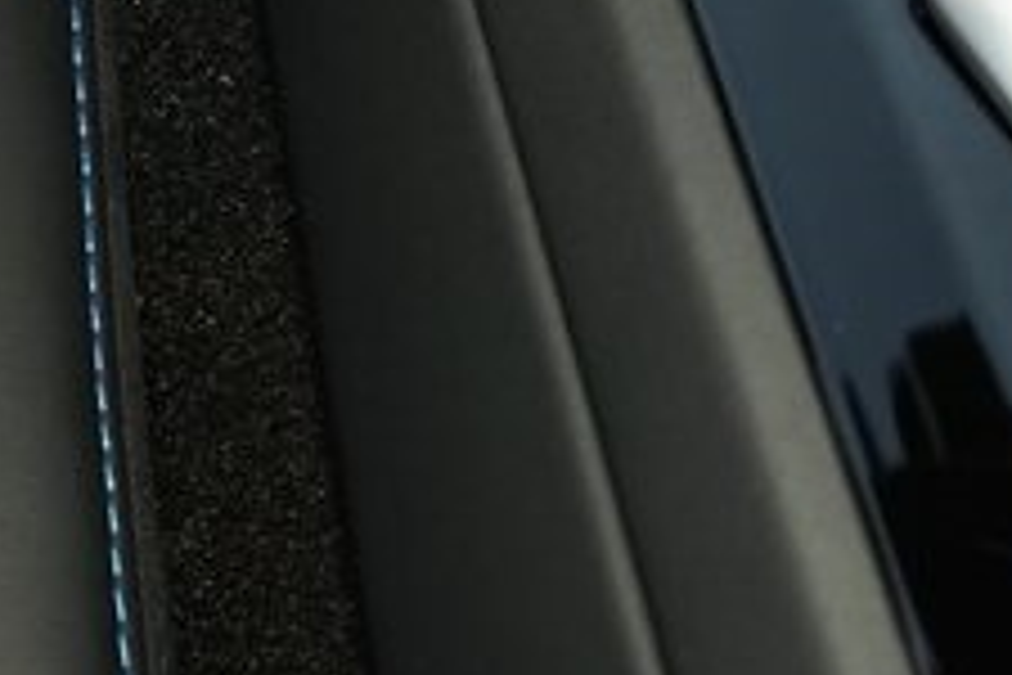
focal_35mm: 132
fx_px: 3710
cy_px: -326
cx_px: 1295
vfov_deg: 10.1
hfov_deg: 14.9
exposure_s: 1/30
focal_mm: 29
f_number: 6.3
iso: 1600
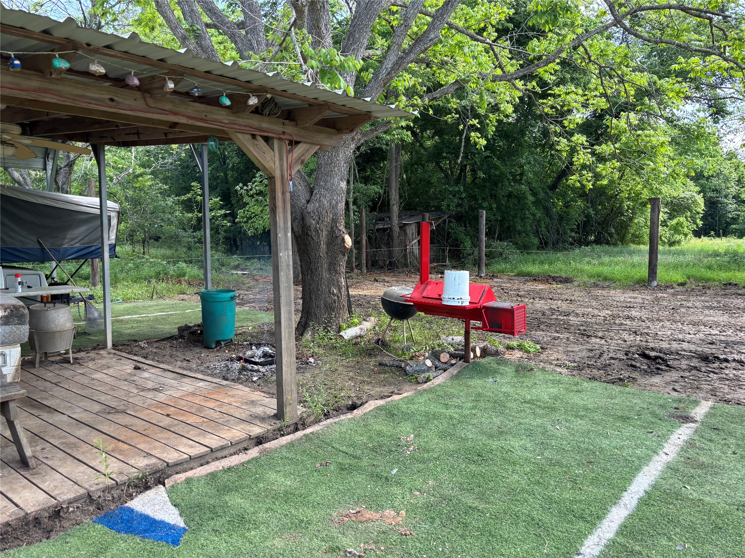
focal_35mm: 26
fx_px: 560
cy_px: 279
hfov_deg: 67.3
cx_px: 372
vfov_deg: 53.1
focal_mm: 5.96
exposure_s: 1/341
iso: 50
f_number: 1.6
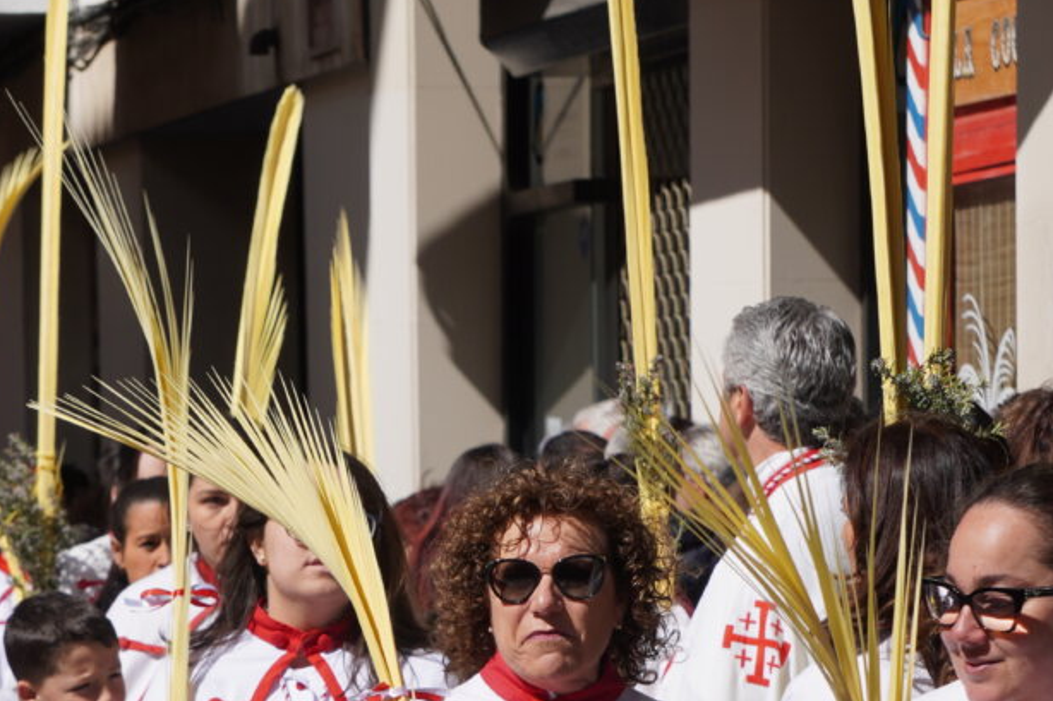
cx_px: 369
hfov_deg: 7.7
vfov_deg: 5.1
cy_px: 721
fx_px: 7866
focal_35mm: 269
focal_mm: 86
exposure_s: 1/500
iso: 100
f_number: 9
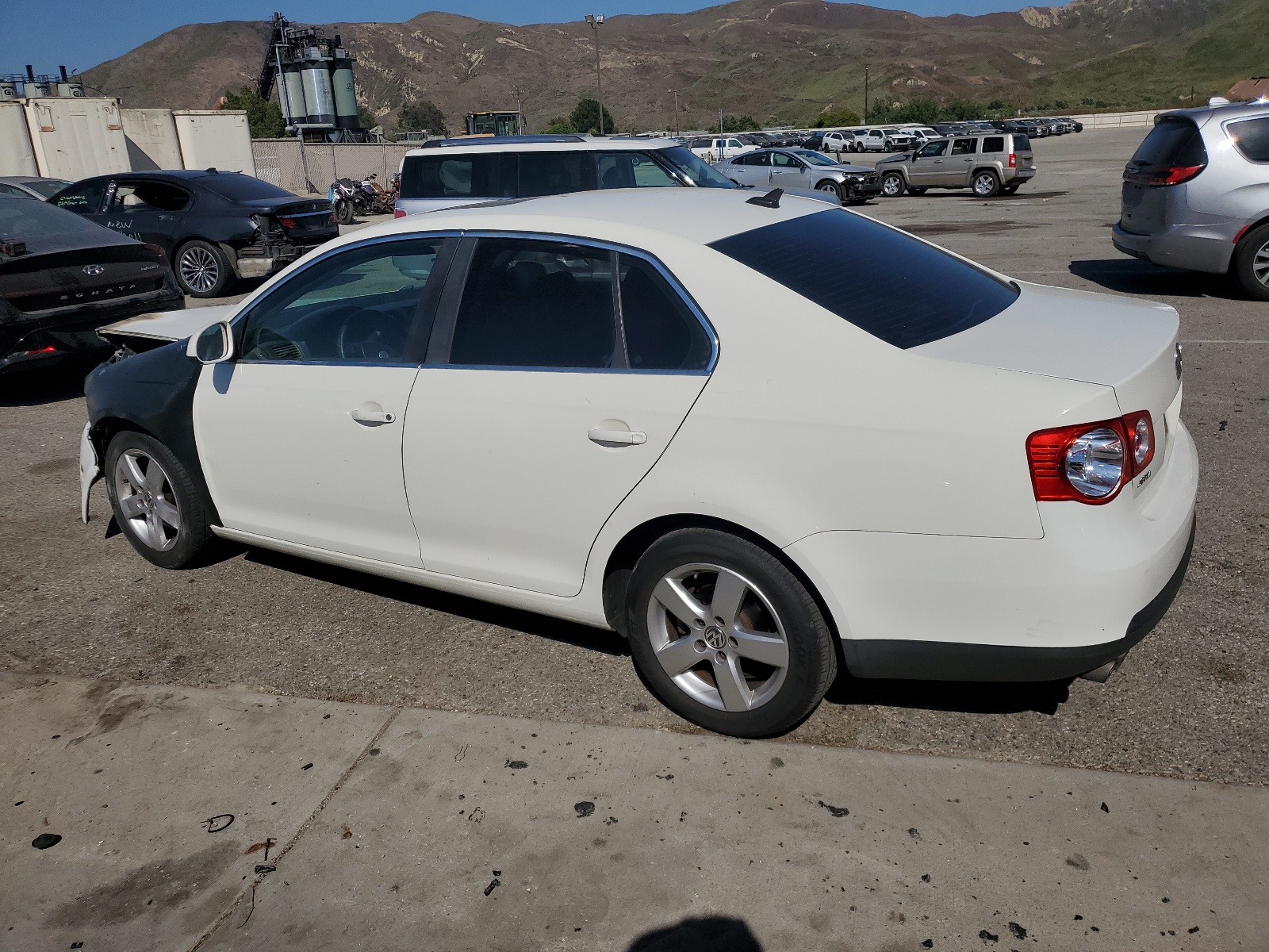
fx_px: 953
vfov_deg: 53.1
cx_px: 634
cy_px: 476
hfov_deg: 67.3
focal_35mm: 26
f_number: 1.5
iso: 51
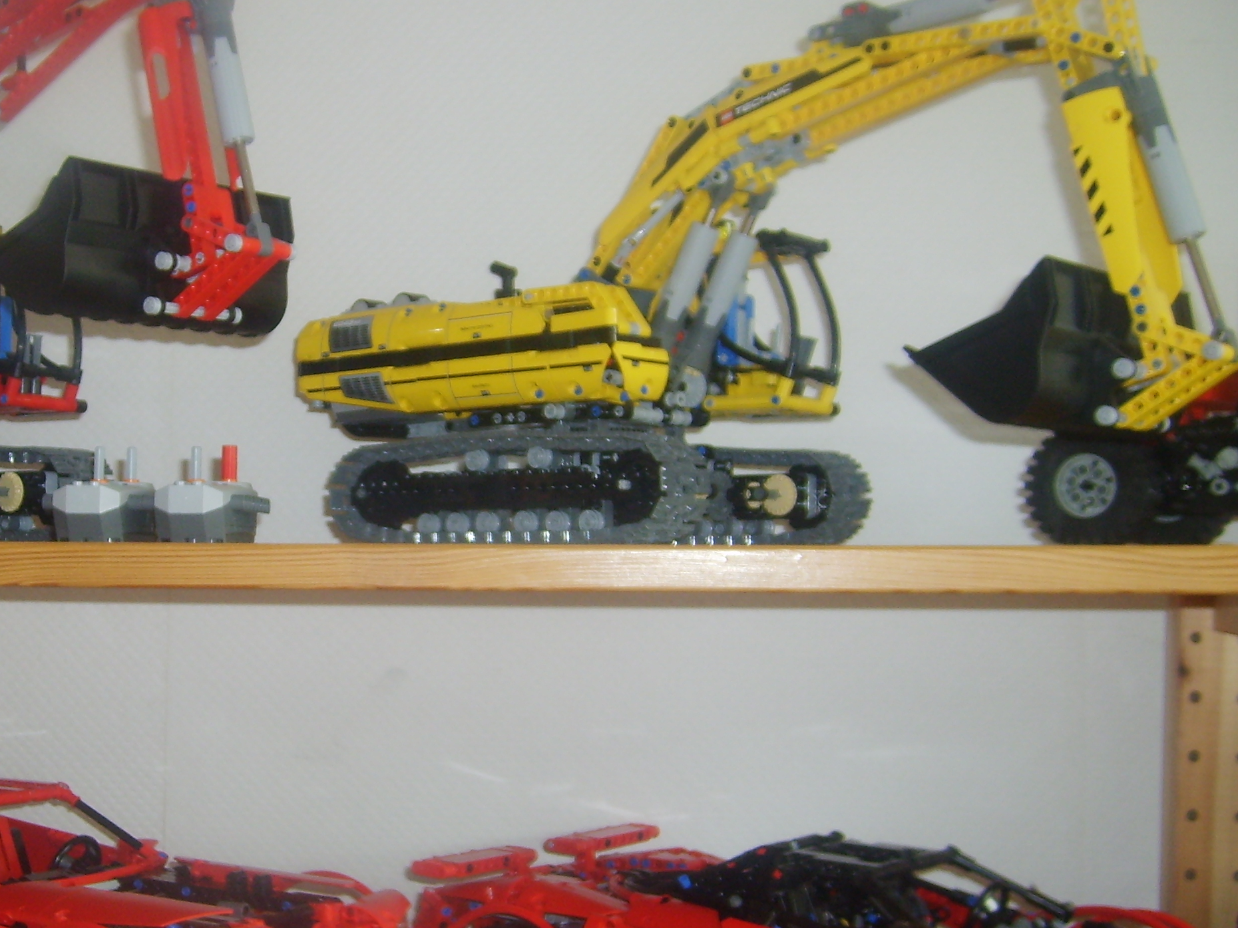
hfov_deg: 35.6
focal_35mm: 53
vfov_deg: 27.5
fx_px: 1895
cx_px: 358
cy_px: 469
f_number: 2.8
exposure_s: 1/45
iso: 100
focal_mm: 5.8
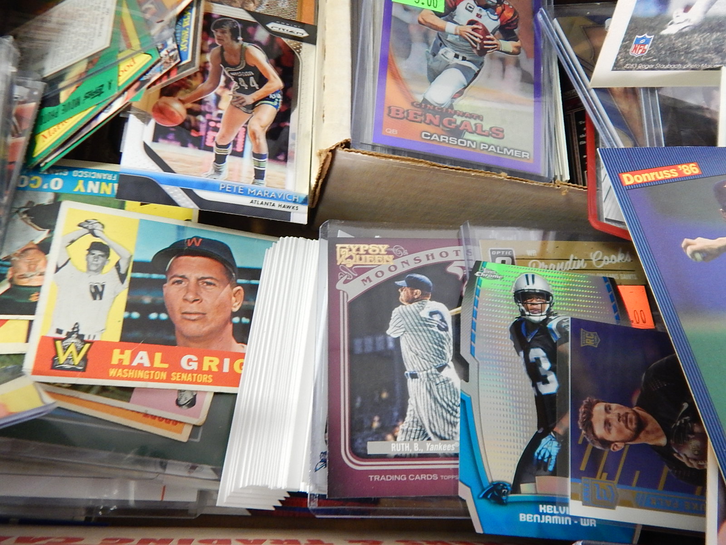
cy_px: 272
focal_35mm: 25
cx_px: 363
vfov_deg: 54.9
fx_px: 524
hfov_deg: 69.4
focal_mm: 4.5
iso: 400
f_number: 3.1
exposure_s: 1/30
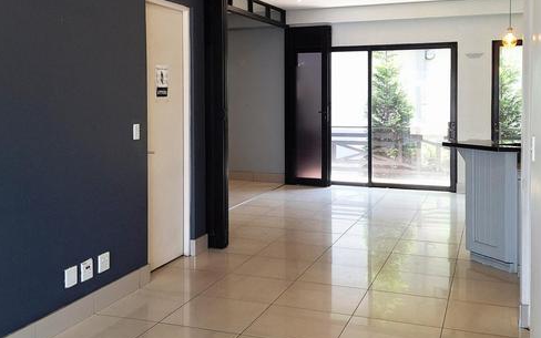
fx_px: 590
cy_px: 100
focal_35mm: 40
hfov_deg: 49.3
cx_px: 261
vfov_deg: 31.6
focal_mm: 5.54
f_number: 1.8
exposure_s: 1/50
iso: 64
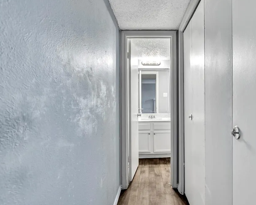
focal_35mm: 21
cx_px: 151
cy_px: 102
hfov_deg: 76.9
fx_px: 159
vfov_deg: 65.5
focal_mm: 18
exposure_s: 1/4
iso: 320
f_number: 7.1
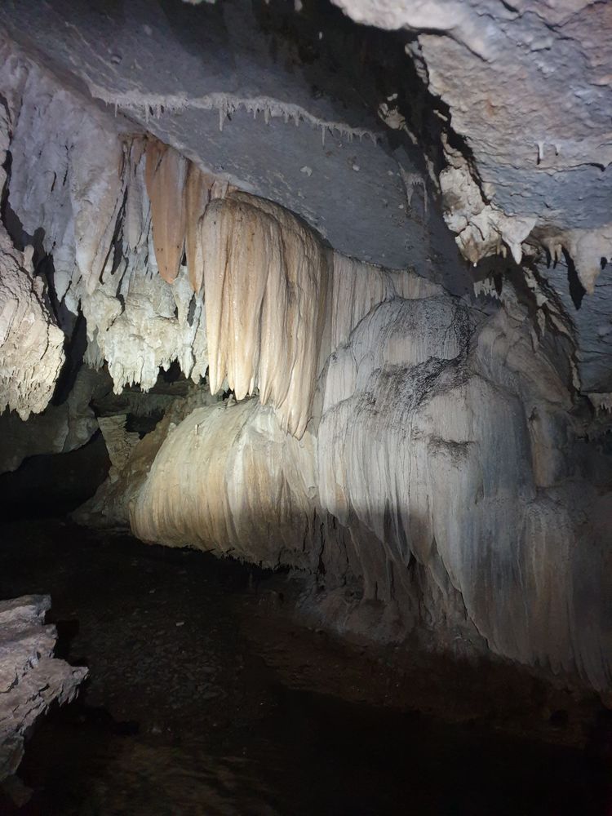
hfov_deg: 53.1
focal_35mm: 26
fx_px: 613
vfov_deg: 67.3
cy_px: 408
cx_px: 306
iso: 400
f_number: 1.5
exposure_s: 1/10
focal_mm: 4.3
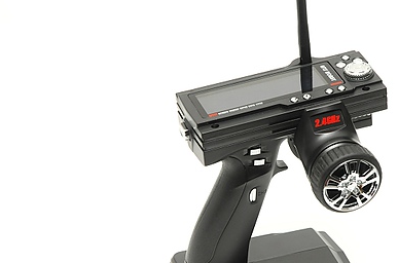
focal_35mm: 163
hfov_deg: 12.6
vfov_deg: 8.4
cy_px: 146
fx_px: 1798
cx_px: 274
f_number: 8
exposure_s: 1/320
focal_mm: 70
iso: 800
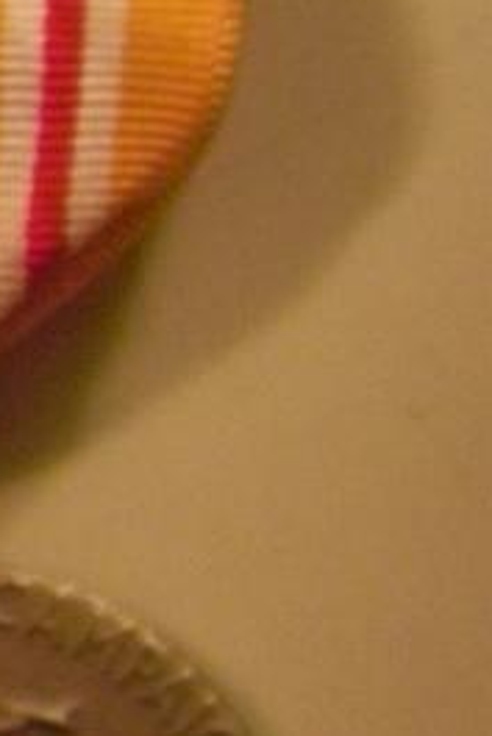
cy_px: 597
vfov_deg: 6.7
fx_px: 6326
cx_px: -167
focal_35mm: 309
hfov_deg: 4.4
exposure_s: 1/13.2
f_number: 5.5
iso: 800
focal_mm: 22.1
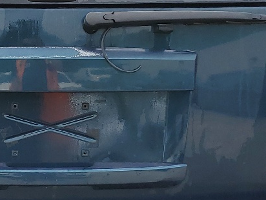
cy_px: 109
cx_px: 47
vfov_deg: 14.6
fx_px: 776
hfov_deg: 19.2
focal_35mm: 101
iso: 50
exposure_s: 1/1111
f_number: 1.5
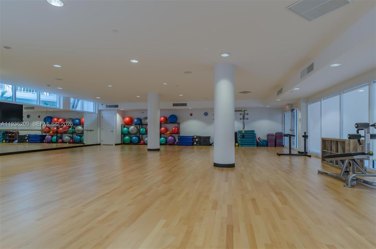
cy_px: 124
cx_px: 188
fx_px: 188
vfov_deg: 67.2
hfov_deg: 90.1
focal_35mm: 18
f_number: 9
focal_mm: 12
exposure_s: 1/1.25
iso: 100
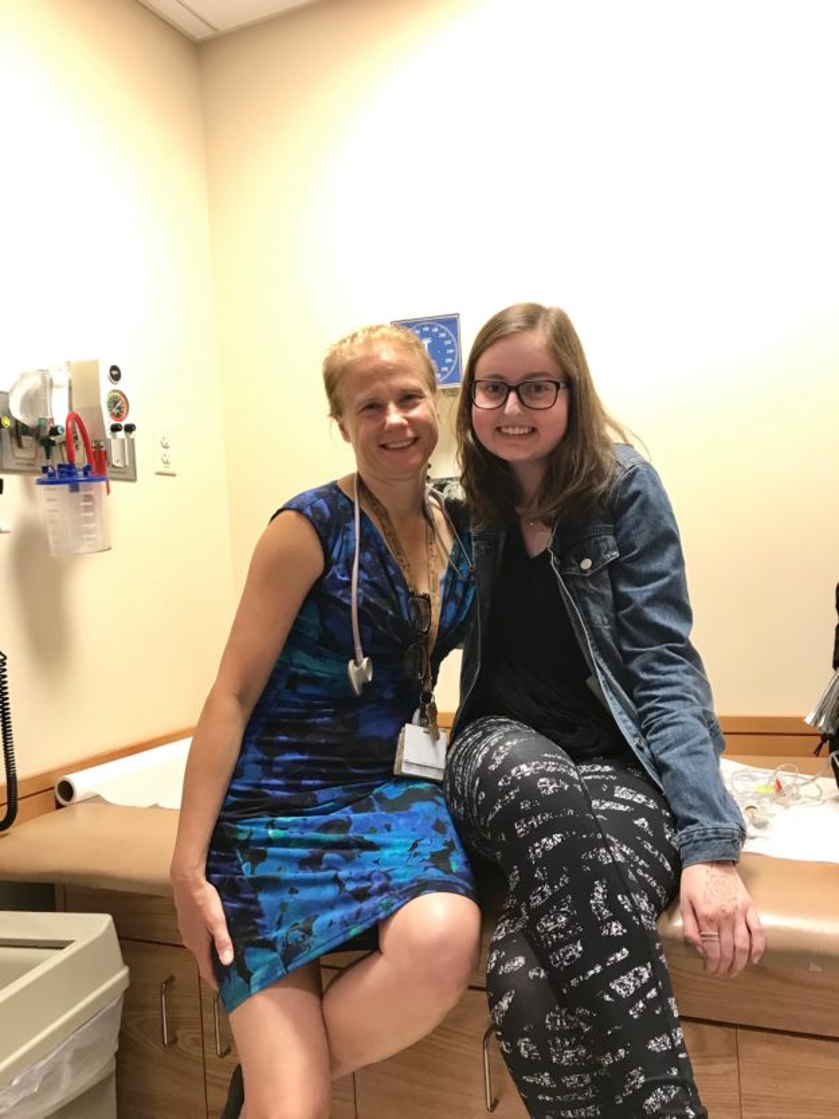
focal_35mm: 28
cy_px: 560
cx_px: 420
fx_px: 905
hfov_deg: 49.8
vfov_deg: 63.4
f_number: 1.8
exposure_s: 1/15
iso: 50
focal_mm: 3.99
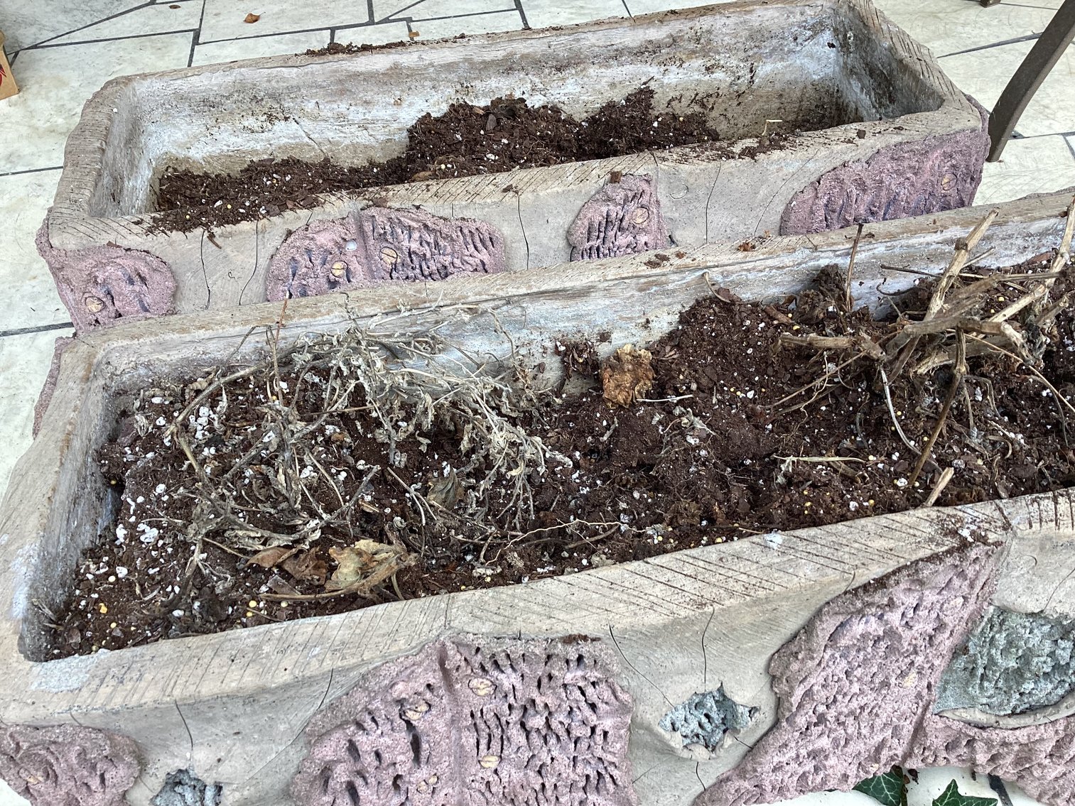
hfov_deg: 58.3
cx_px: 538
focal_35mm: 31
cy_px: 403
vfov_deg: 45.4
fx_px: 963
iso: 25
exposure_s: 1/100
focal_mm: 3.3
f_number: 2.4
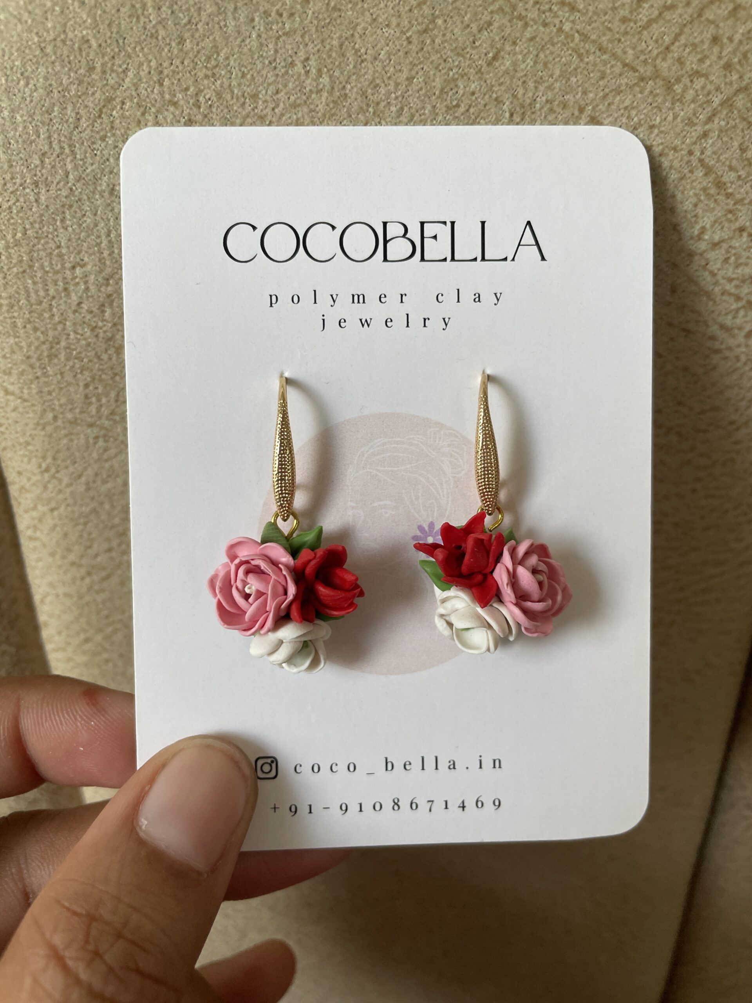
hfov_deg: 53.1
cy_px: 502
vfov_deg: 67.3
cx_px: 376
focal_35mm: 26
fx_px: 753
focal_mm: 4.2
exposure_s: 1/121
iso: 125
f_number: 1.6
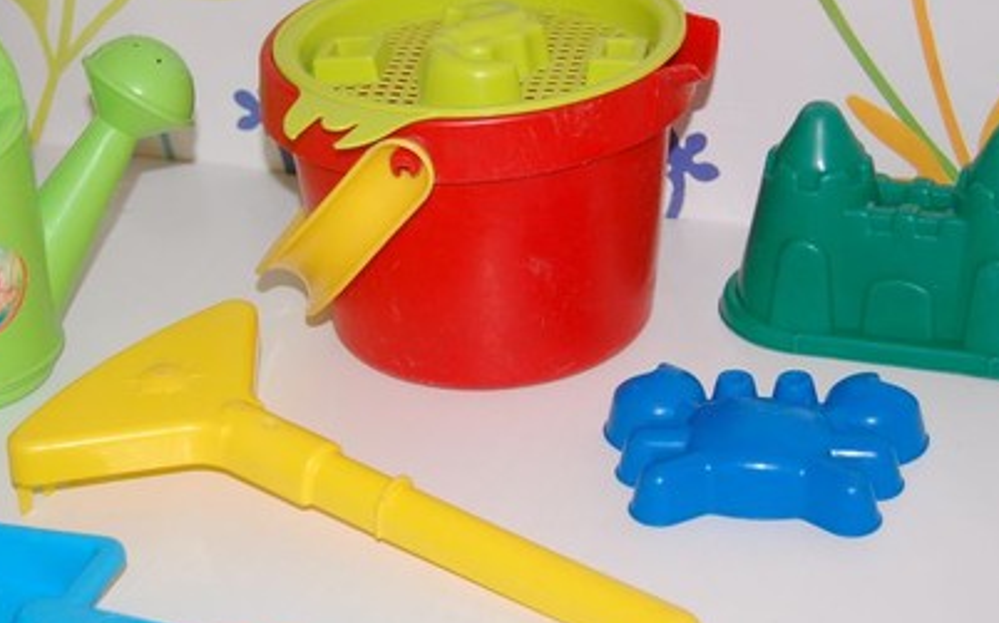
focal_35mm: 80
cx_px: 390
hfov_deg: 25.9
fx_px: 2171
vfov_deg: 16.3
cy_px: 356
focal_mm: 35
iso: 400
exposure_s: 1/60
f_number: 4.8
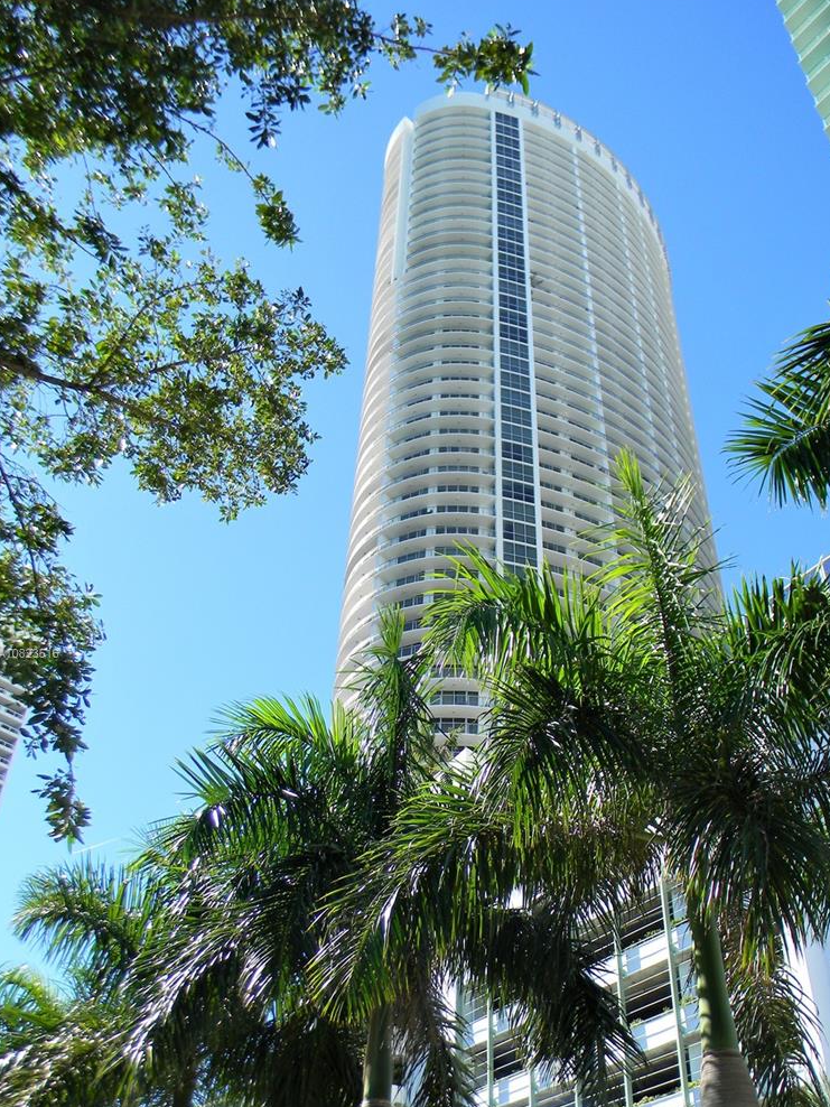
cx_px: 464
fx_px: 1087
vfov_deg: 53.6
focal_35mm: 34
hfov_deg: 41.7
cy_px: 654
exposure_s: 1/520
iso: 80
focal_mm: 5
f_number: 3.5
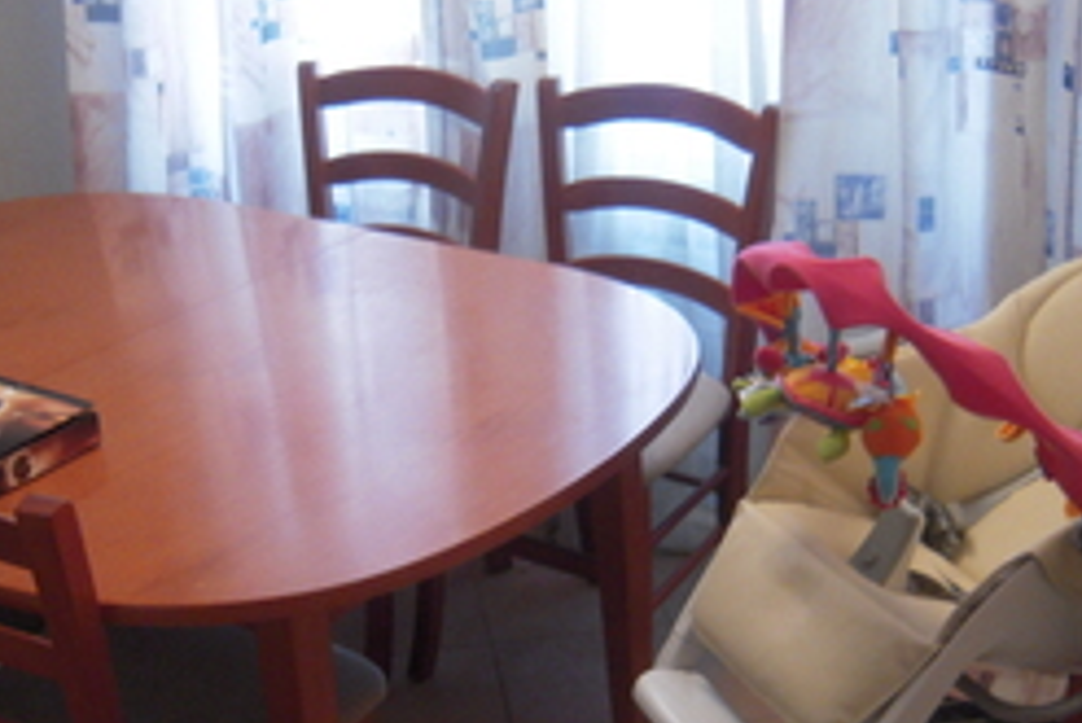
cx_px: 543
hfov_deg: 37.5
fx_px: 1594
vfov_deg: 25.4
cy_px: 495
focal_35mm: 53
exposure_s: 1/20
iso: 400
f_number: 2.7
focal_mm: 5
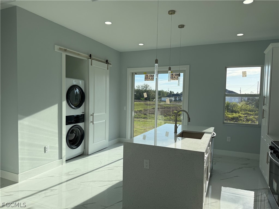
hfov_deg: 71.6
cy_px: 104
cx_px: 140
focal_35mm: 24
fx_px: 193
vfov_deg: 56.8
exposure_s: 1/1855
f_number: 1.78
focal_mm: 6.76
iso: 100
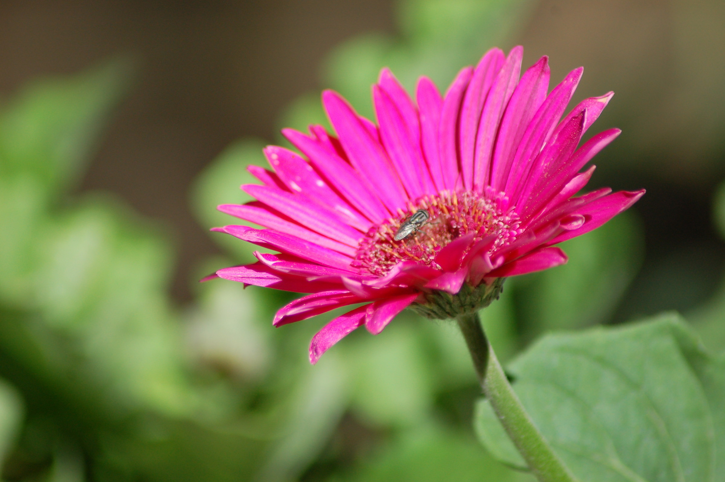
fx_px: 7544
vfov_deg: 3.7
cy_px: 241
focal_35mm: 375
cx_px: 362
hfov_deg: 5.5
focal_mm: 250
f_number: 5.3
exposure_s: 1/1600
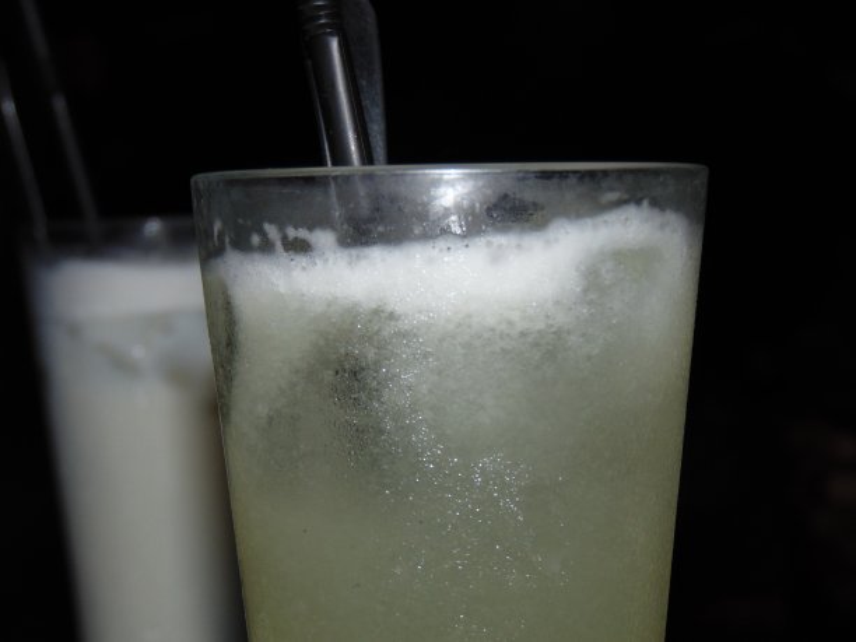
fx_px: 2671
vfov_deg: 13.7
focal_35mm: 108
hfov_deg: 18.2
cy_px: 321
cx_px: 428
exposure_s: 1/60
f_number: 3.9
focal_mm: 19.4
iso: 80
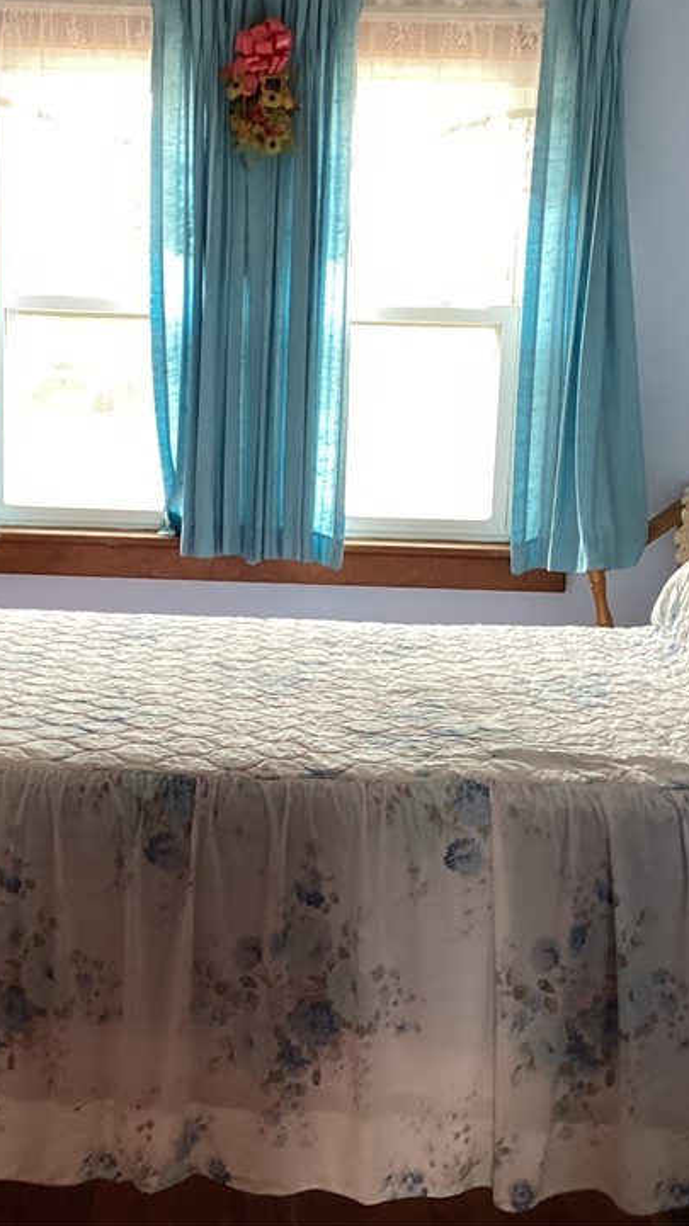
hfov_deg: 24.8
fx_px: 1561
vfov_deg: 42.9
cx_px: 264
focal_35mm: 48
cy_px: 580
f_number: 2.4
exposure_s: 1/60
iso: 125
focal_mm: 3.3
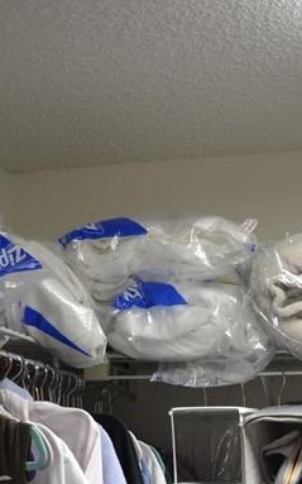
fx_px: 1028
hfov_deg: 16.1
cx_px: 358
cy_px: 669
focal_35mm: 78
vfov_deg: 22.9
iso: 400
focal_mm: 18
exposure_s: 1/40
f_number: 3.5
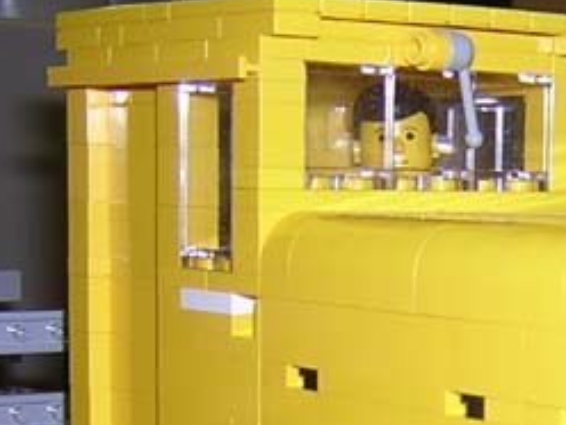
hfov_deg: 16.5
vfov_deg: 12.6
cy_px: 450
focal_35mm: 116
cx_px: 609
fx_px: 1897
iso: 100
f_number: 2.6
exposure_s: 1/60.1
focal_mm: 4.7
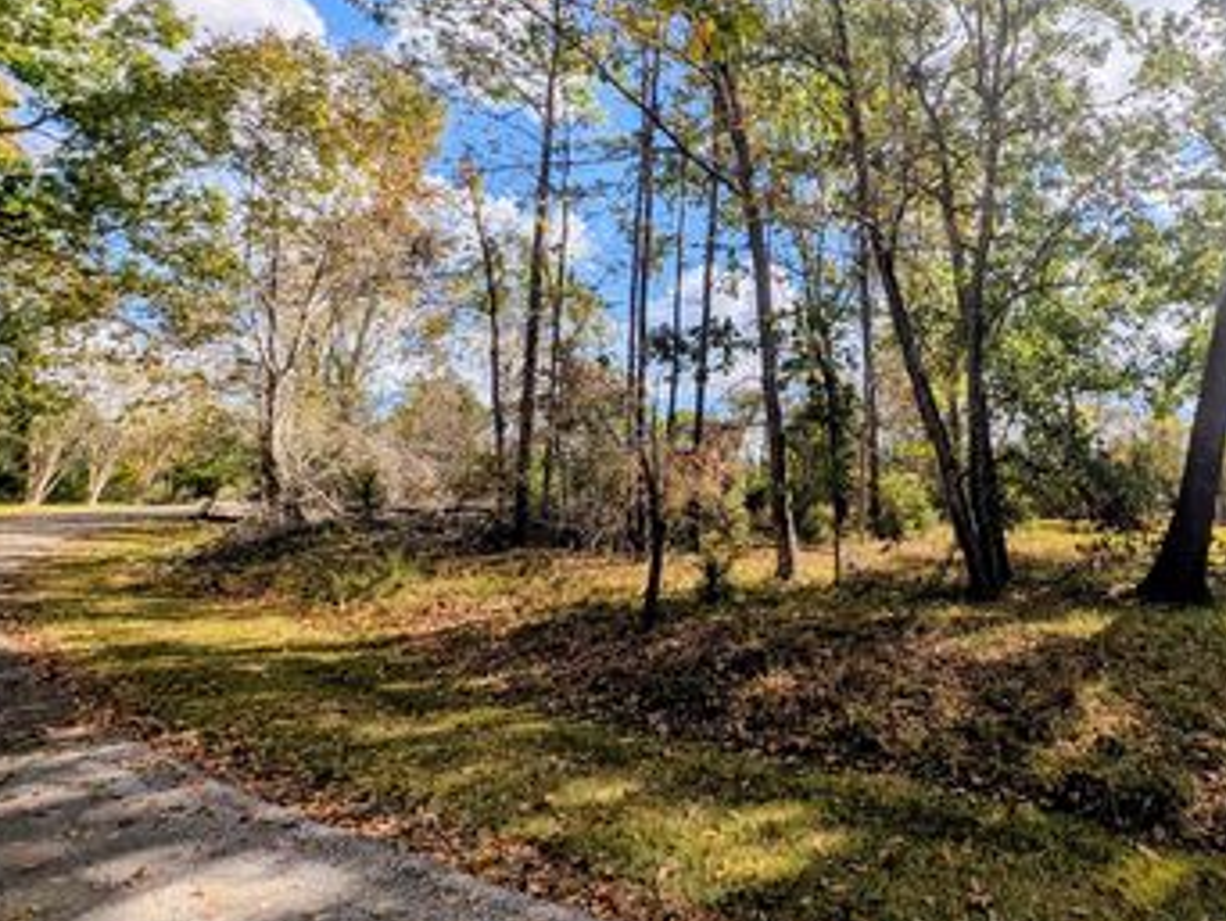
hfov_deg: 80.1
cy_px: 331
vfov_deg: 67.4
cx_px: 871
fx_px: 673
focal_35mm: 19
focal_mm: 1.54
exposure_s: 1/1912
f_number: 2.2
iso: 29
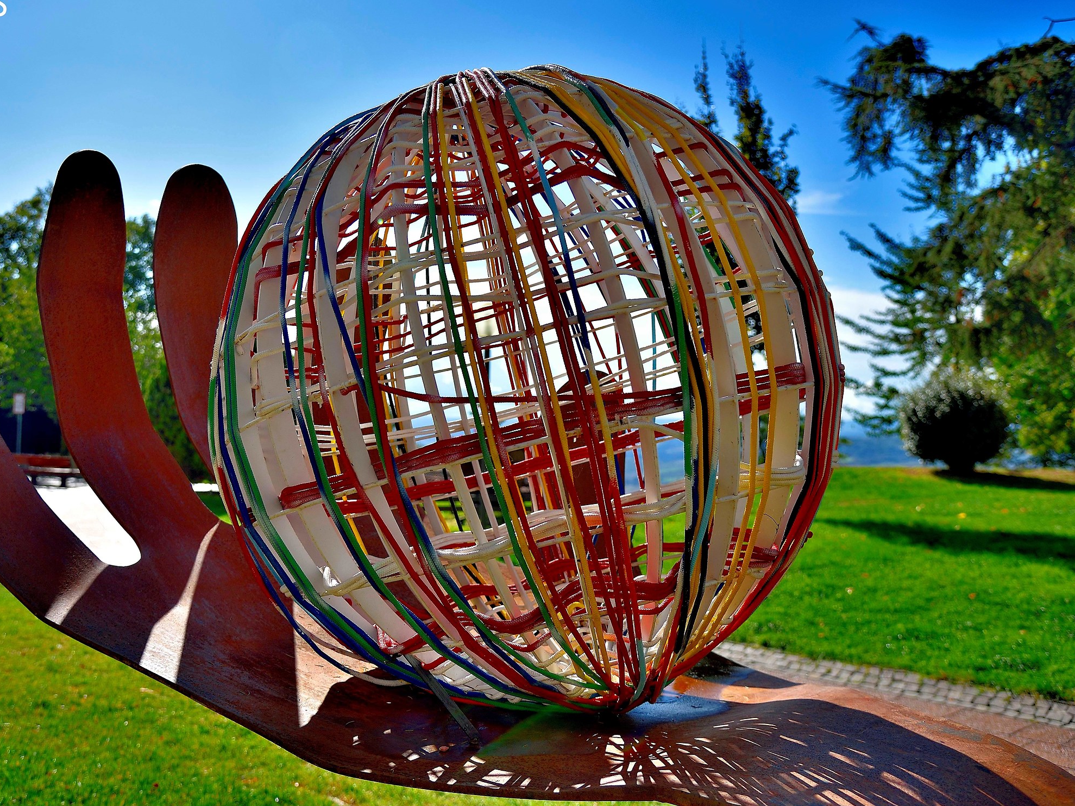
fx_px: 1087
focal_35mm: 35
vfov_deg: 40.7
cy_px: 374
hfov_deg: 52.4
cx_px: 455
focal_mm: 30
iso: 100
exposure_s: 1/1250
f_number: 4.5
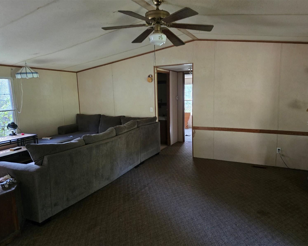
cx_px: 162
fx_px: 219
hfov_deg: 70.3
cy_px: 123
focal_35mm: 24
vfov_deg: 58.8
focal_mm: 6.3
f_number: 1.7
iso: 800
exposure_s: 1/60
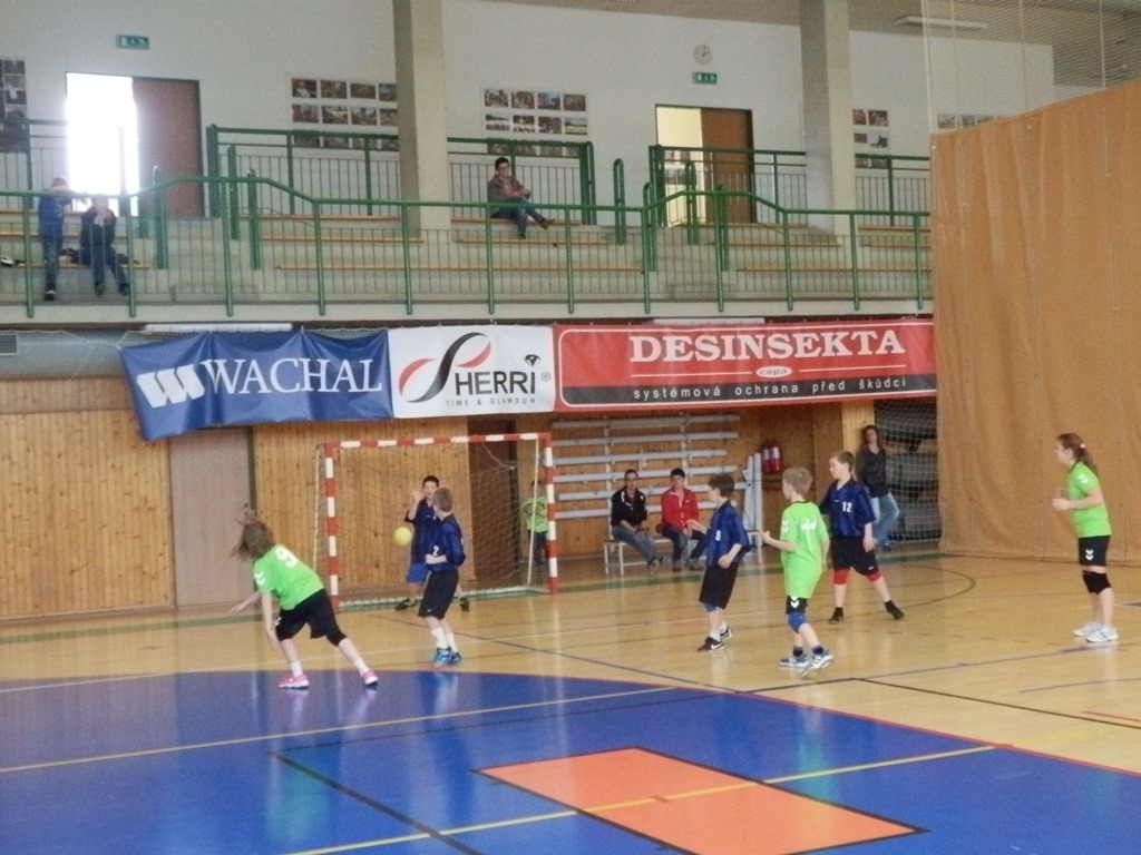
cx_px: 570
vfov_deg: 29.7
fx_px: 1615
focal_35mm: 49
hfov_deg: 38.9
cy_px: 428
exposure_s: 1/250
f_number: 4
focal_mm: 8.9
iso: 1600
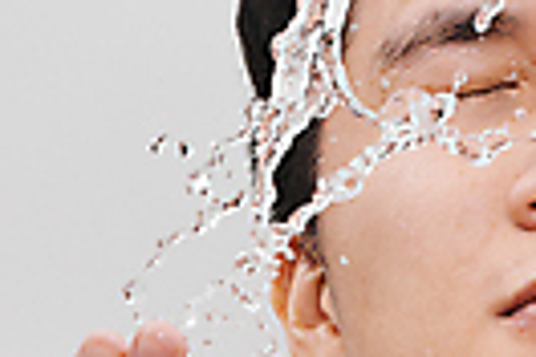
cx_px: 609
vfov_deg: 2.9
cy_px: 369
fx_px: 7116
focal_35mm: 478
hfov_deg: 4.3
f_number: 9
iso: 200
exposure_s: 1/125
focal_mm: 105
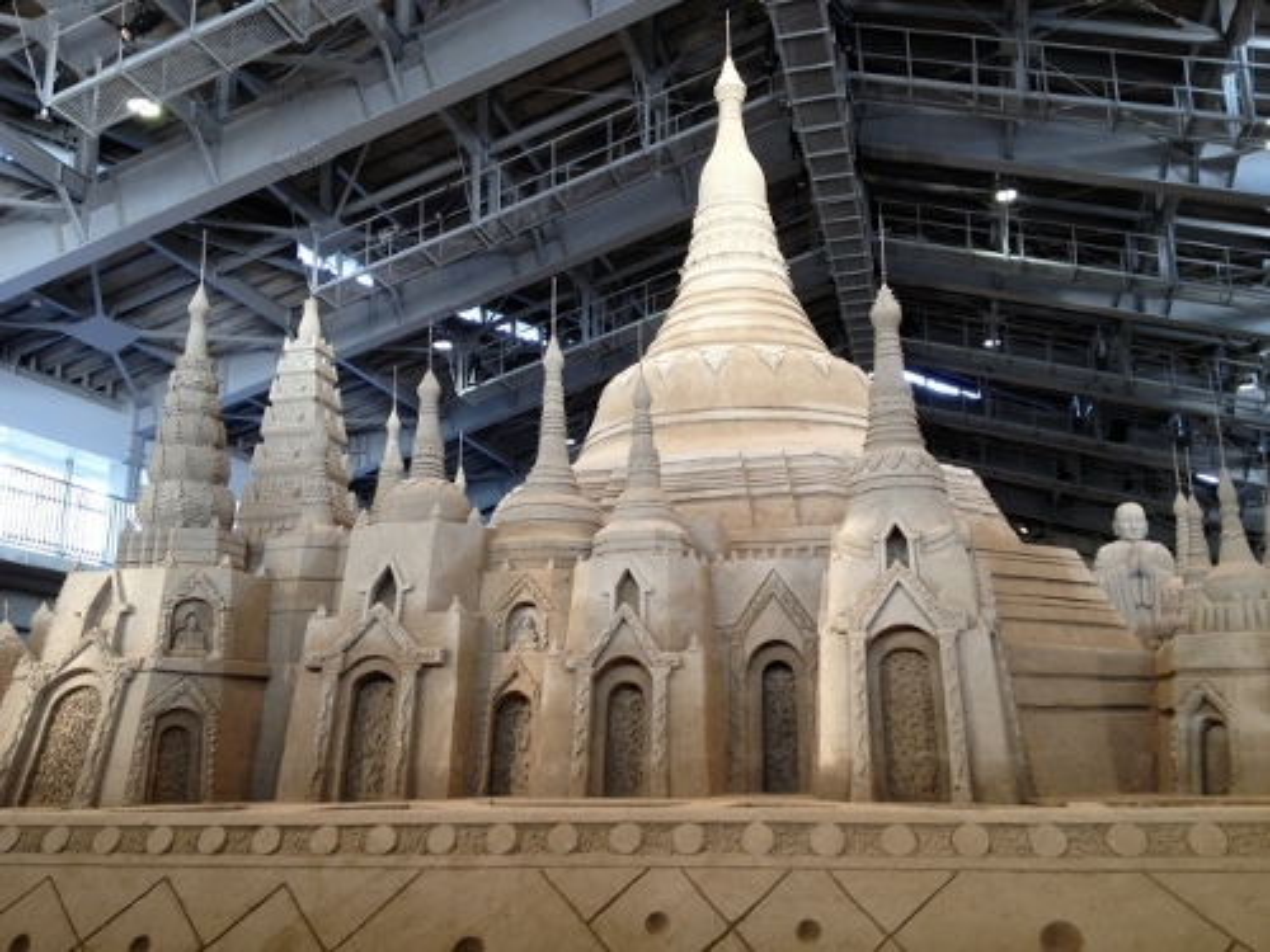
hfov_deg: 52.6
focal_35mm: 35
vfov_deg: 40.7
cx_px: 635
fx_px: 1284
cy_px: 476
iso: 50
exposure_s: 1/24
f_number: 2.4
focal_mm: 4.28
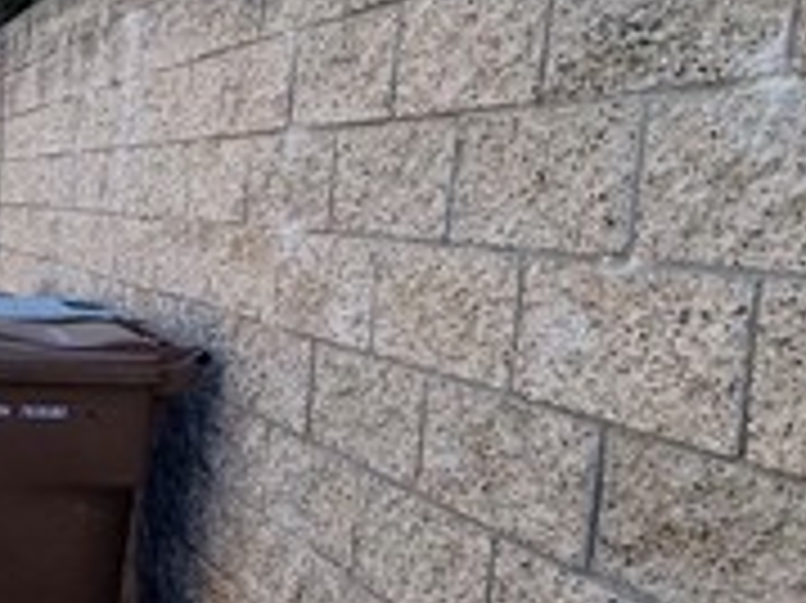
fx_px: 1163
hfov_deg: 25.1
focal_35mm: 50
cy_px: 320
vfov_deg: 29.1
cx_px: -495
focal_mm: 2.22
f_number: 2.2
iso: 50
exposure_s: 1/569
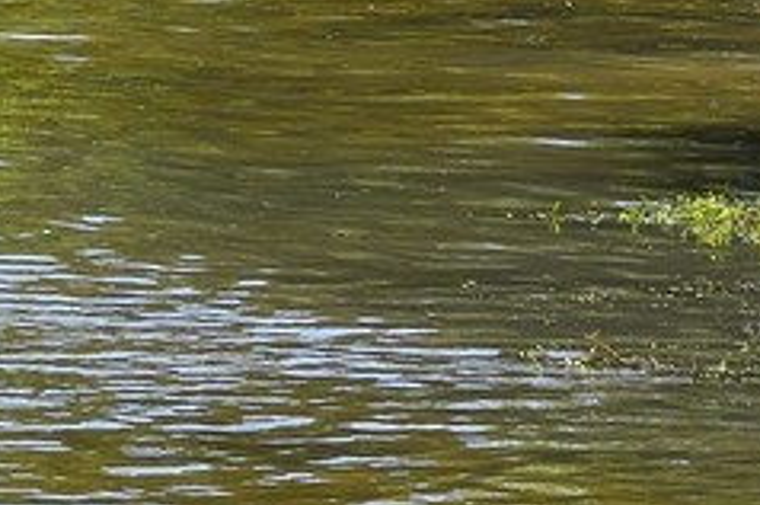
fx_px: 26205
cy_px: -1013
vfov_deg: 1.1
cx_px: -1440
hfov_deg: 1.7
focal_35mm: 1243
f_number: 10
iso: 200
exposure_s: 1/250
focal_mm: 185
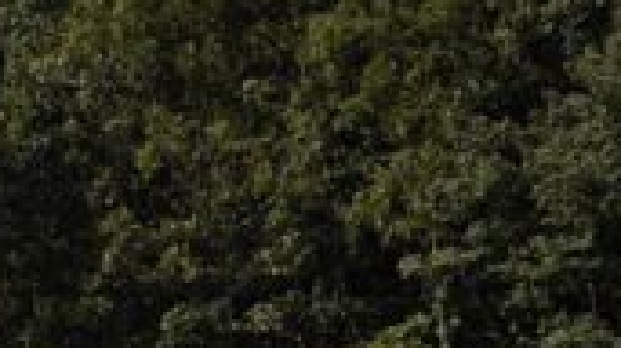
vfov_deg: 4.2
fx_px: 4641
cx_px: -1093
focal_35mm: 282
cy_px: 997
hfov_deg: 7.0
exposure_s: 1/200
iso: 320
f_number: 6.3
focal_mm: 45
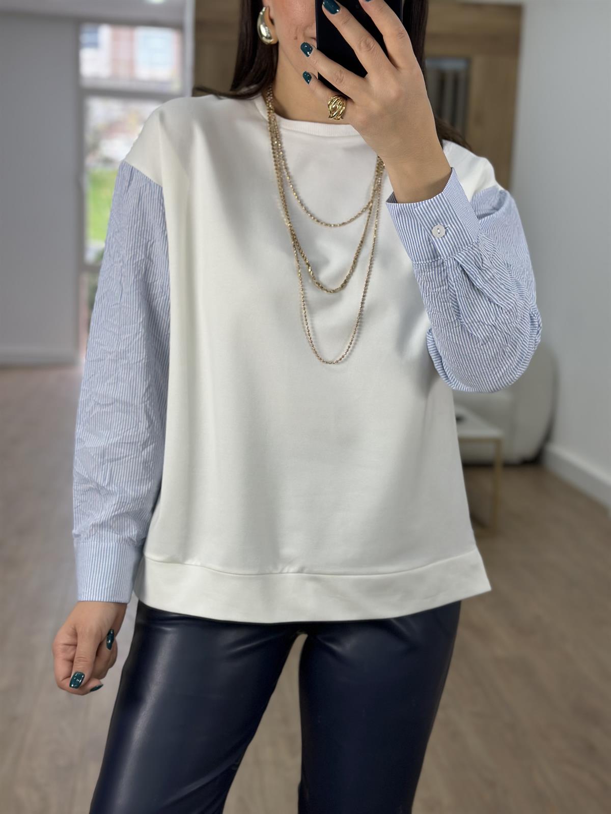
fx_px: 1130
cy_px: 407
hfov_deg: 30.3
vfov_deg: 39.7
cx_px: 306
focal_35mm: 48
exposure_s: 1/262
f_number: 1.78
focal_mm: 6.86
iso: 80
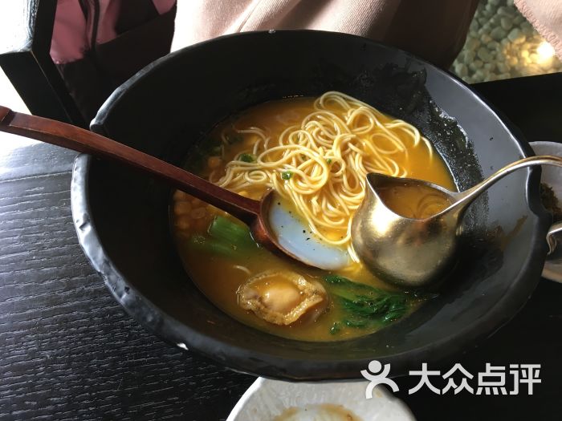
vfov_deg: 48.2
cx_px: 281
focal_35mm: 29
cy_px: 210
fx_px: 471
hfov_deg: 61.7
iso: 50
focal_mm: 4.15
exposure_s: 1/33
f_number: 2.2
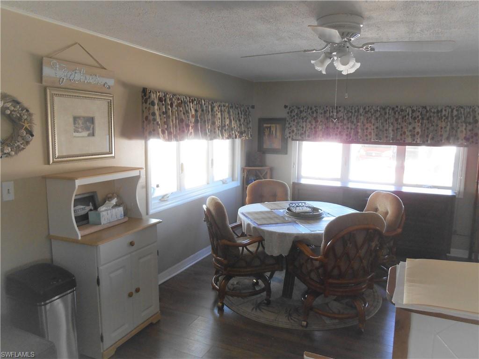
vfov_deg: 53.1
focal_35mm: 26
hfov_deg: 67.3
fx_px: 360
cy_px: 180
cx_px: 240
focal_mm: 4.7
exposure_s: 1/30
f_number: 3.4
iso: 250
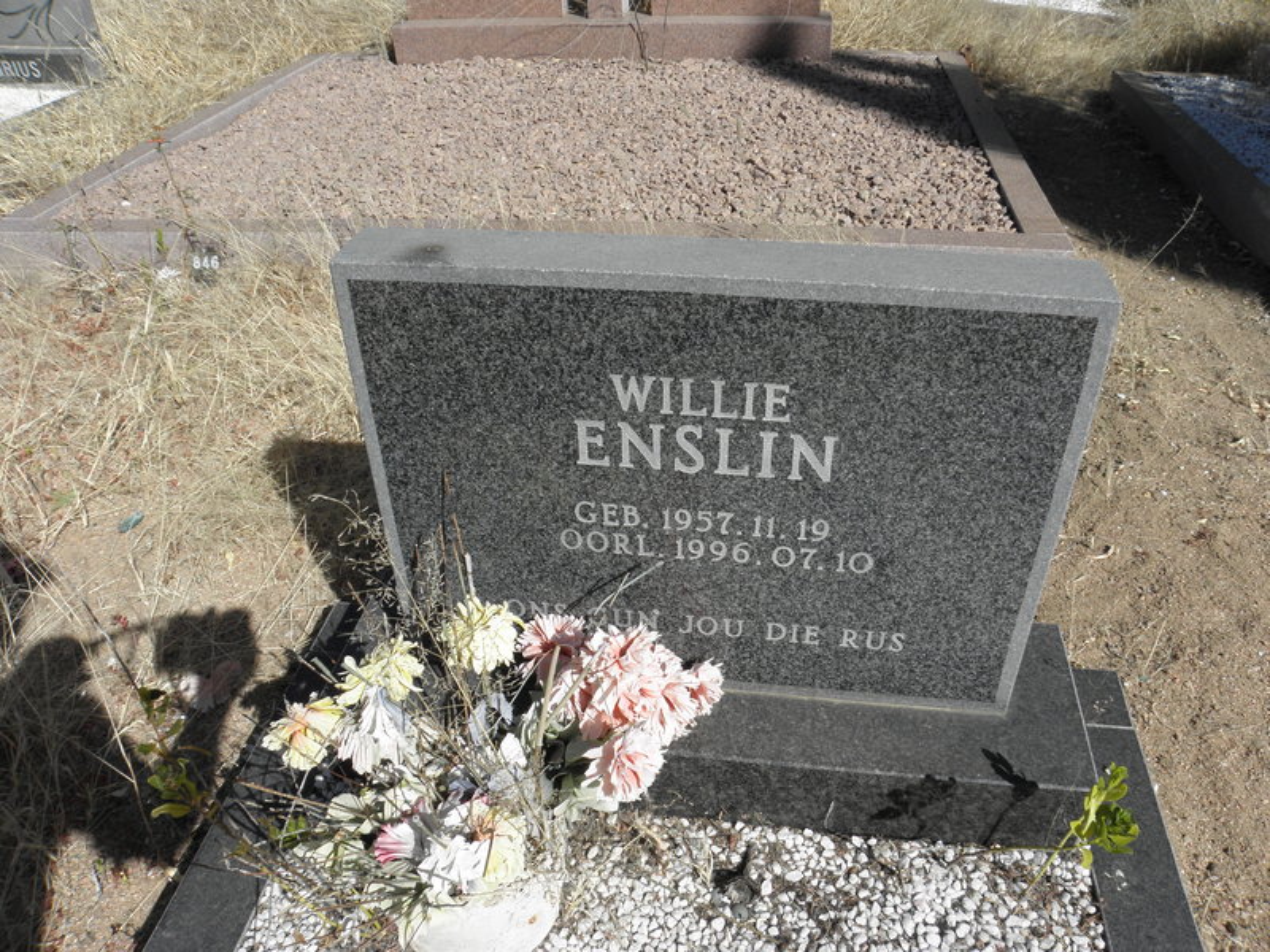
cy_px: 476
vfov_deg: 53.1
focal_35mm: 26
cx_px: 635
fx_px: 954
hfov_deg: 67.3
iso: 64
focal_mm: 4.6
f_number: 5.6
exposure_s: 1/400
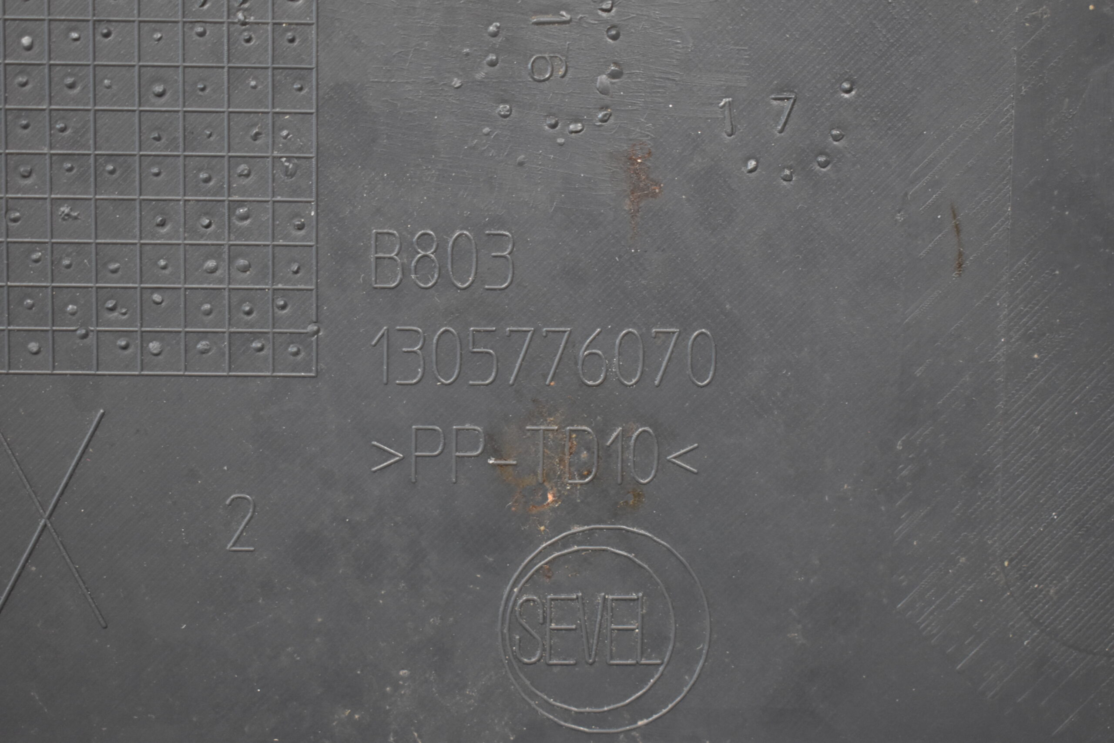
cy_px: 372
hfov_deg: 31.9
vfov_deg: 21.6
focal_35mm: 63
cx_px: 557
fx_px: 1949
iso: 900
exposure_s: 1/60
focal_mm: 42
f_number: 5
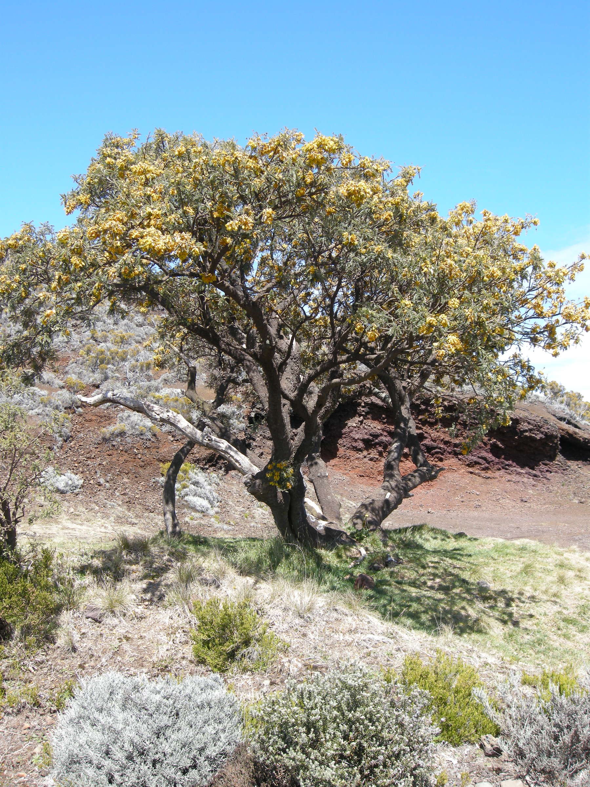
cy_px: 394
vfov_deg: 52.6
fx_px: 795
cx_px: 295
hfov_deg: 40.7
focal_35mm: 35
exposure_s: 1/156
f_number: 4.3
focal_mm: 7.5
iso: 64
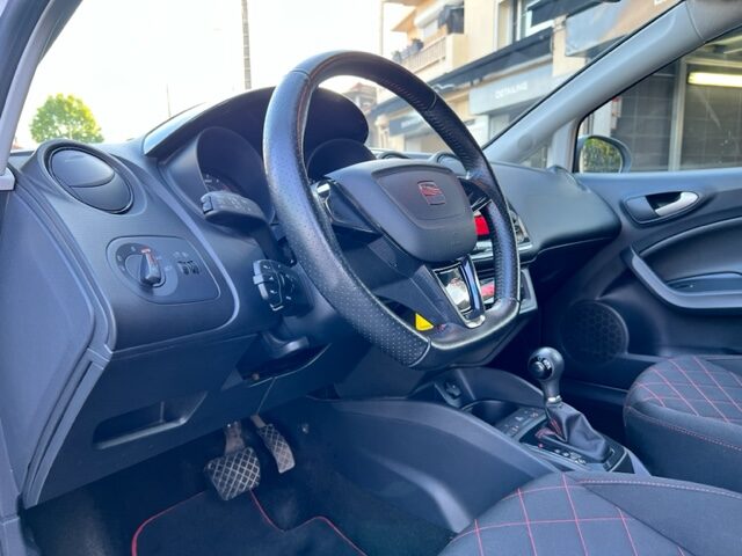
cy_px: 278
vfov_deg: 53.1
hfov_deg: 67.3
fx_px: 557
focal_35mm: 26
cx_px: 371
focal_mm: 5.7
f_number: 1.5
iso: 100
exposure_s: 1/121
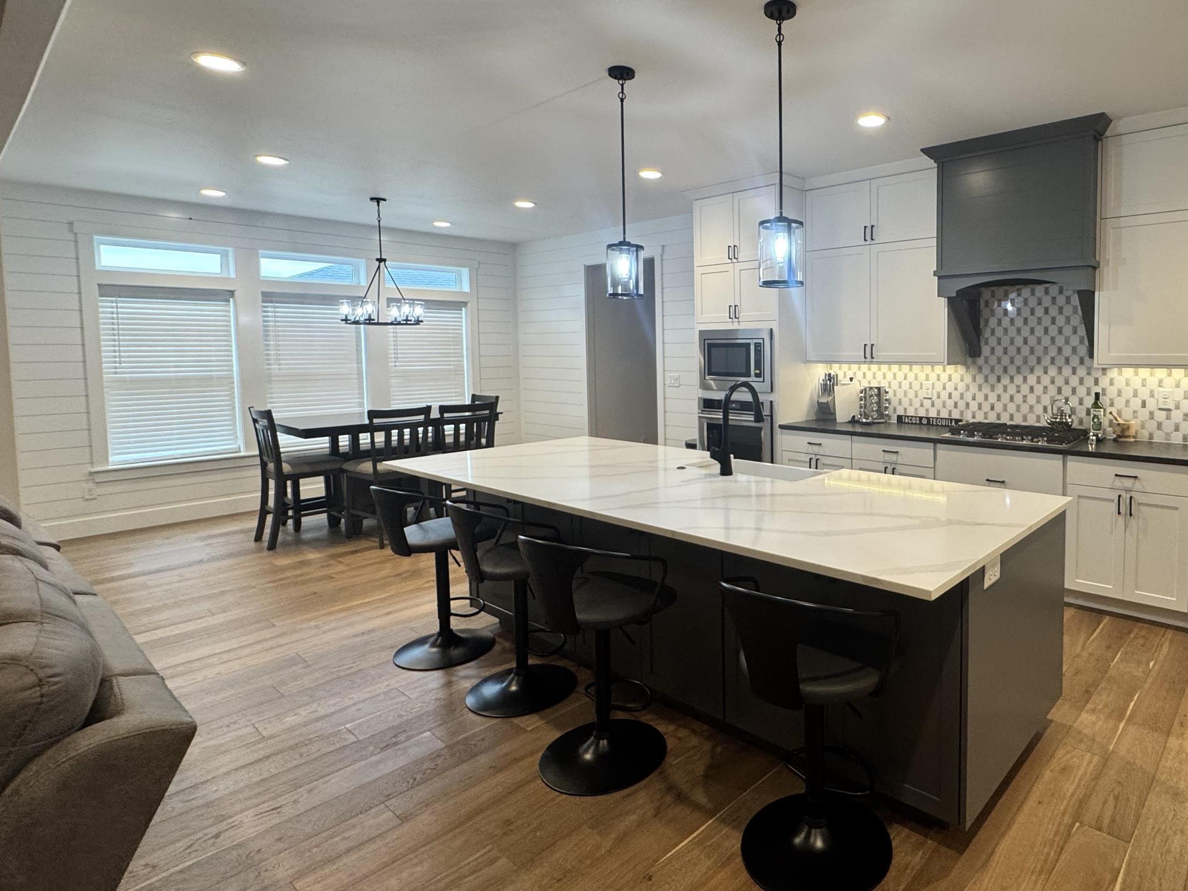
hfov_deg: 79.2
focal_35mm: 20
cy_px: 388
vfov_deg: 65.7
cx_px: 786
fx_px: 686
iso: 200
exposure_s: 1/120
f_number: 2.2
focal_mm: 2.22
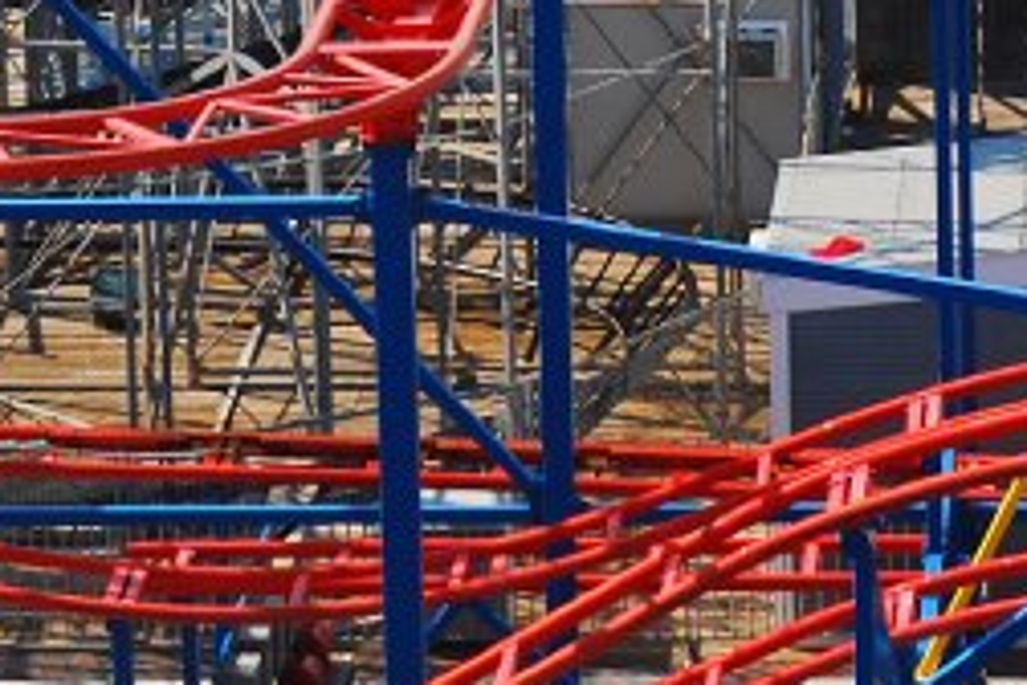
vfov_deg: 4.6
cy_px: -373
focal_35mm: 298
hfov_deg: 6.9
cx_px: 546
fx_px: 8501
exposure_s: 1/100
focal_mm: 50
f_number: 8
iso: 200
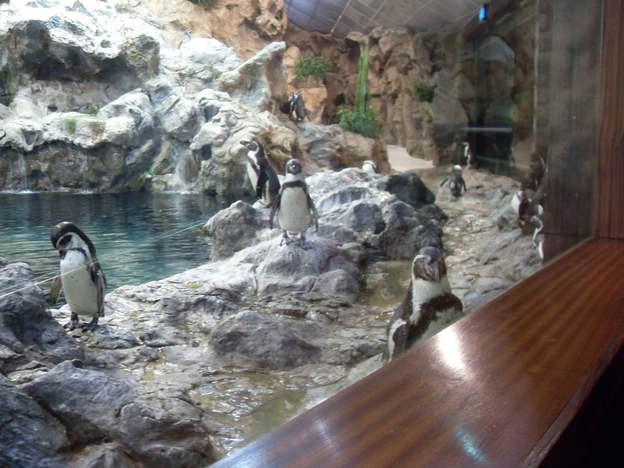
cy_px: 234
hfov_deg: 46.8
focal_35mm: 40
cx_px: 312
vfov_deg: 36.0
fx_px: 721
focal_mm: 7.1
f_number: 3.1
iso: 200
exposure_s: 1/10
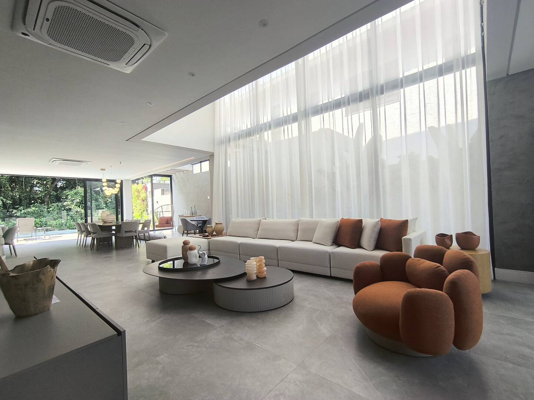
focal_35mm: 16
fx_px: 247
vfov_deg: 78.1
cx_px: 267
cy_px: 200
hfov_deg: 94.5
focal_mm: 1.65
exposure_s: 1/134
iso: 50
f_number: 2.2
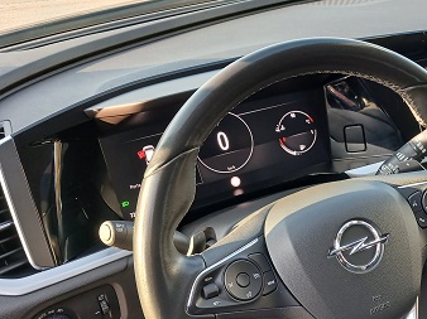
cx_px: 359
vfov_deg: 29.9
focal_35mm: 48
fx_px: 592
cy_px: 224
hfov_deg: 37.8
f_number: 1.8
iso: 80
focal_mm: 3.98
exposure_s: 1/50
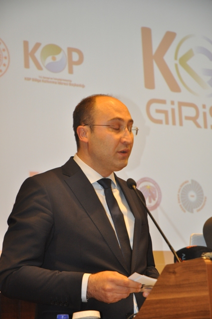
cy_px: 160
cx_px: 106
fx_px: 930
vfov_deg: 19.5
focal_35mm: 105
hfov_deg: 13.0
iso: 800
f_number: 4.5
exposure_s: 1/60
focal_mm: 70
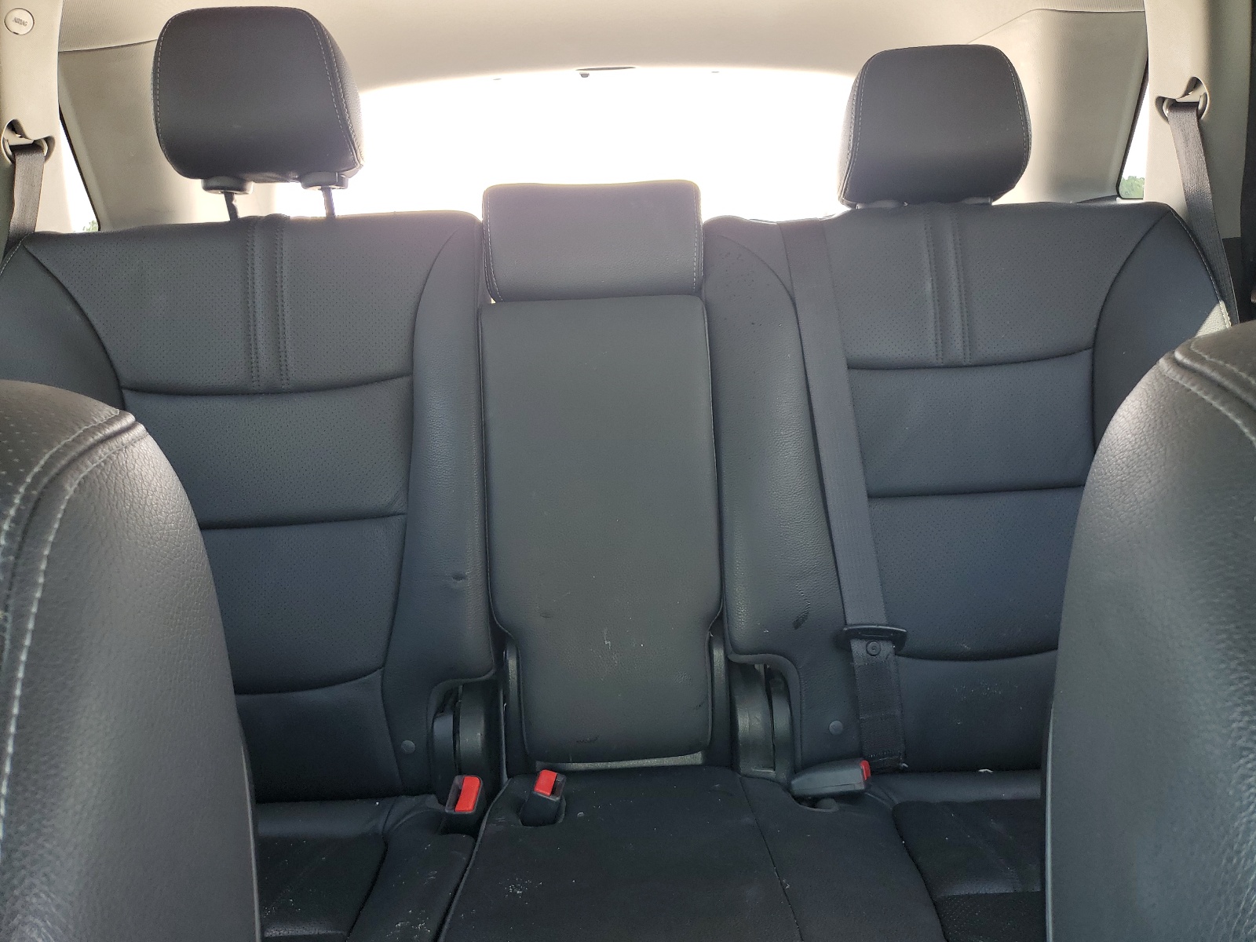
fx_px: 943
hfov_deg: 67.3
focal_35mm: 26
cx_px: 628
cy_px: 471
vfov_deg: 53.1
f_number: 1.5
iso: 52
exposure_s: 1/120
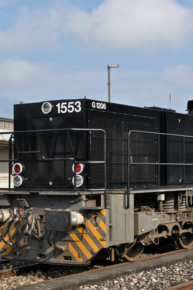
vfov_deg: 26.3
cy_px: 145
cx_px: 150
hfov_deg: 17.6
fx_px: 619
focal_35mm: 77
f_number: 11
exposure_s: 1/250
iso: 320
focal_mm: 34
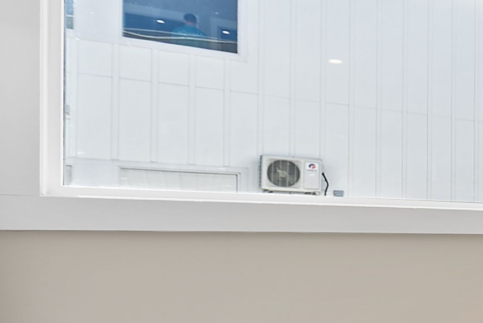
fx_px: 631
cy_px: 358
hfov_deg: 24.6
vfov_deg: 26.4
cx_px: 811
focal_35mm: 47
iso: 64
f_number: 7.1
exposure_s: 1/4
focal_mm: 12
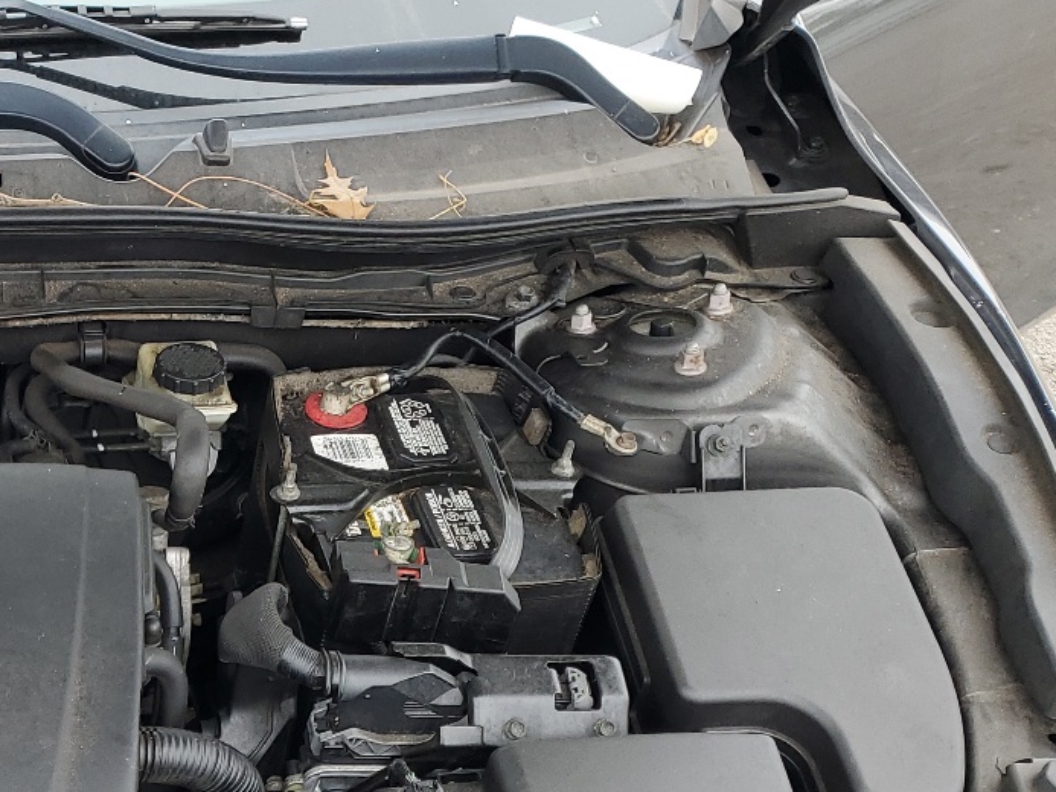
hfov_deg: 29.0
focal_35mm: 60
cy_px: 762
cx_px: -119
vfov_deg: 23.6
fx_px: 1831
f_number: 1.5
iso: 50
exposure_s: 1/143
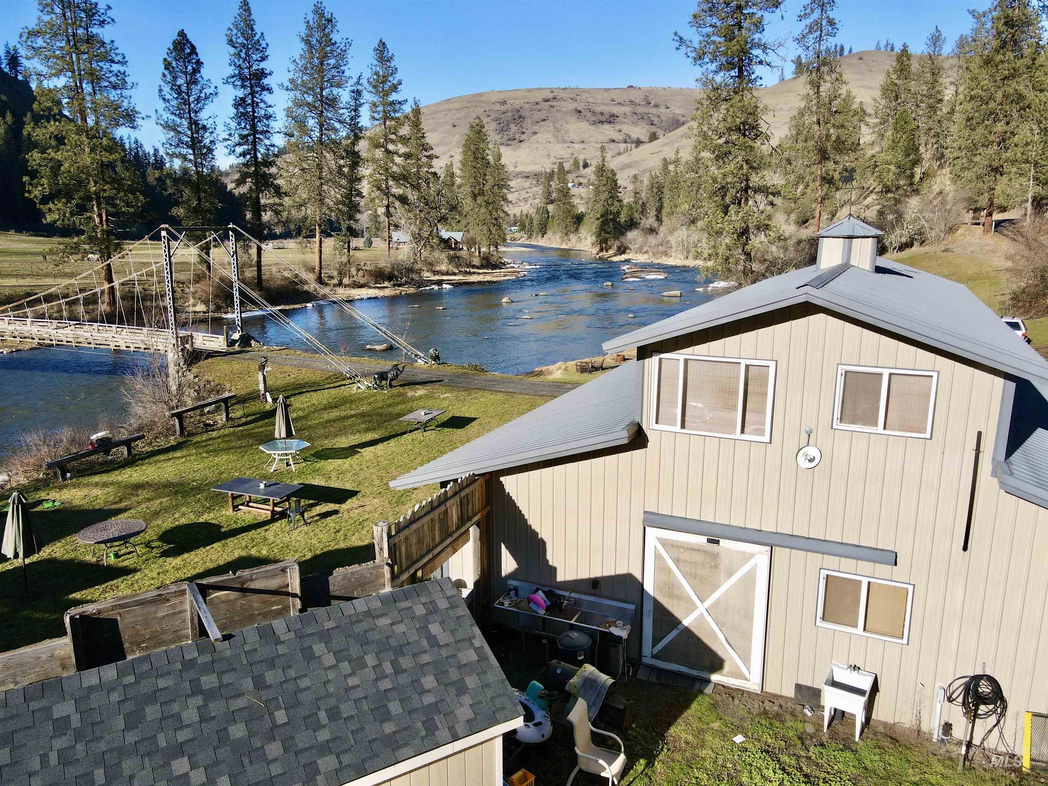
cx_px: 524
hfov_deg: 71.6
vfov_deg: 56.8
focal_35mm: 24
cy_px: 393
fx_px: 727
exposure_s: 1/640
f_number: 2.8
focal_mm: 4.5
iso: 100
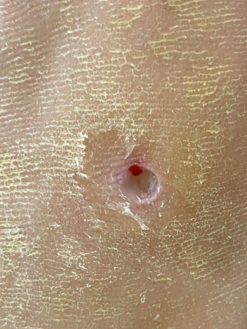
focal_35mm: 57
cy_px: 176
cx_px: 120
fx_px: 543
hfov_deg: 25.6
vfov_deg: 33.8
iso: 250
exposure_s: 1/60
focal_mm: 4.25
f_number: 1.8
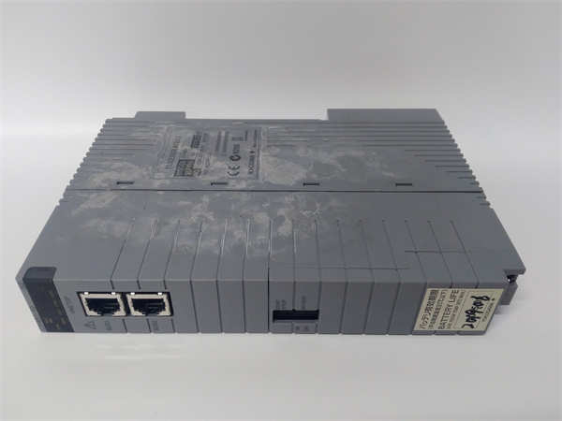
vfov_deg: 51.4
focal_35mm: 27
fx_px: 438
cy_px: 210
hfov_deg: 65.3
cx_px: 281
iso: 194
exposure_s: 1/33
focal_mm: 3.79
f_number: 2
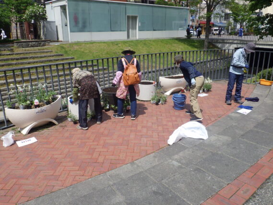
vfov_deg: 49.8
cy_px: 102
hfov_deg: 63.4
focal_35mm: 28
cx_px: 136
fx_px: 221
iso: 125
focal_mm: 5
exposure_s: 1/1000
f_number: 4.2
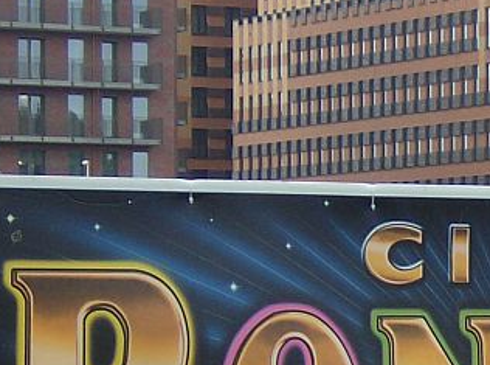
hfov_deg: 8.6
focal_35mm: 227
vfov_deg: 6.5
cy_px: 327
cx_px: 595
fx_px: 3204
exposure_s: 1/292
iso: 100
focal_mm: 11.6
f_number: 3.7
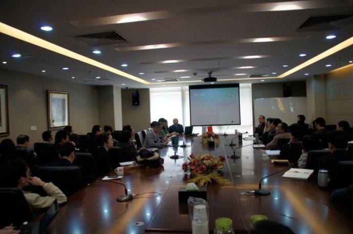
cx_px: 176
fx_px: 264
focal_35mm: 27
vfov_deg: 47.8
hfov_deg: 67.5
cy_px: 117
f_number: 3.5
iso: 250
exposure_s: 1/30
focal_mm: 18
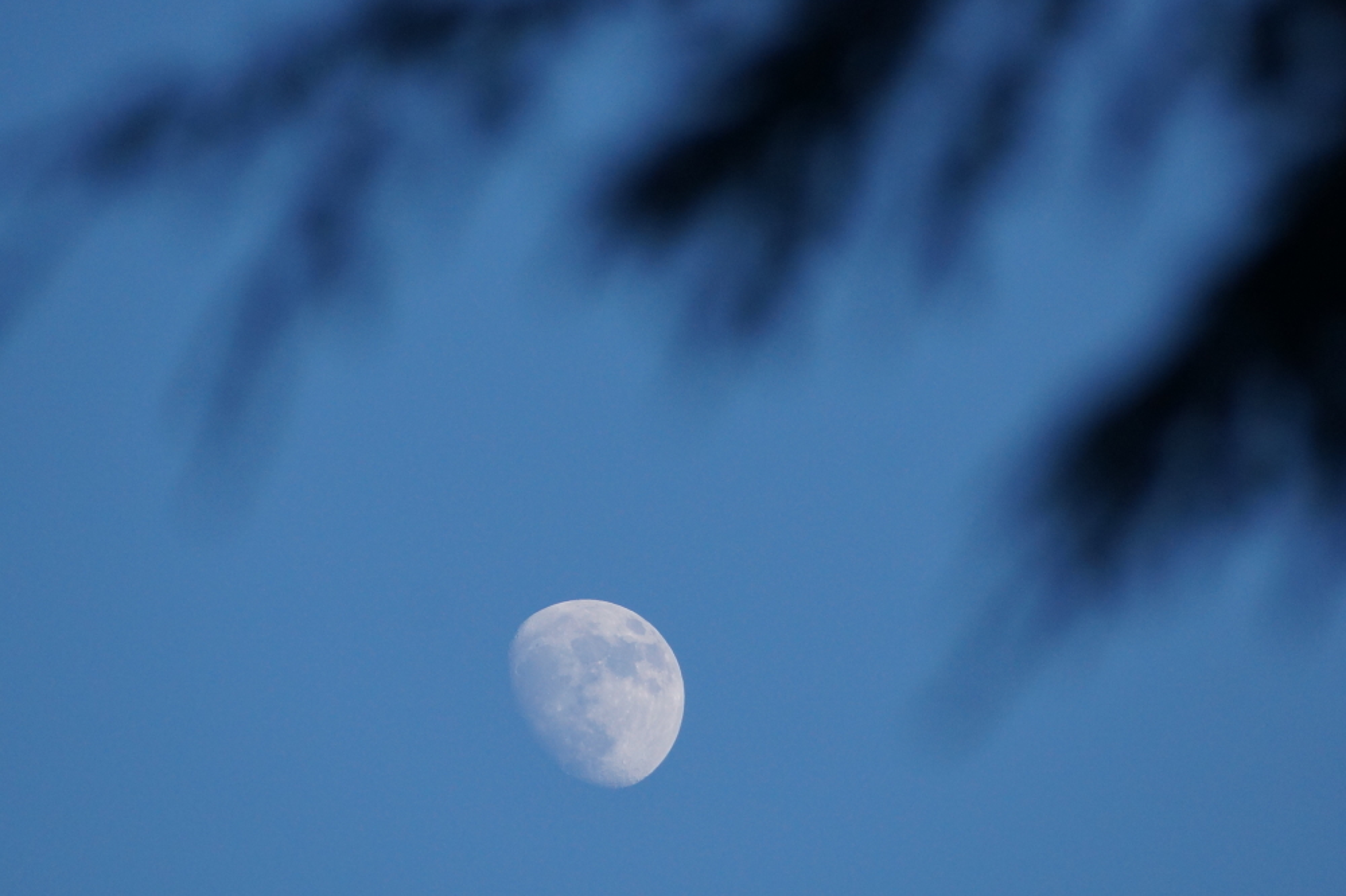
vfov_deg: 3.7
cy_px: 448
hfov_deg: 5.5
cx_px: 673
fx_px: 14015
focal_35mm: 375
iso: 400
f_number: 6.3
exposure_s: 1/400
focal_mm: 250
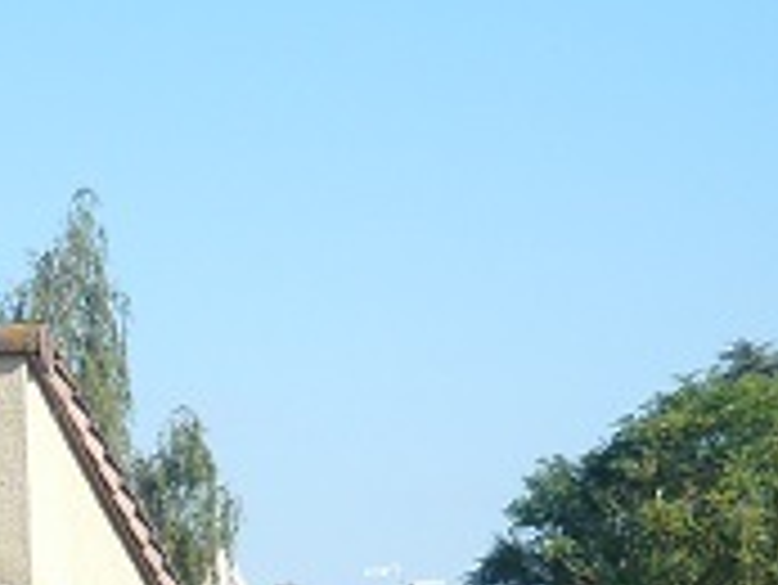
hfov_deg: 11.2
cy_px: 706
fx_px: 3801
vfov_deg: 8.7
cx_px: -436
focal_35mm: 169
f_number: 3.2
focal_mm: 6.2
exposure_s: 1/800
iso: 100
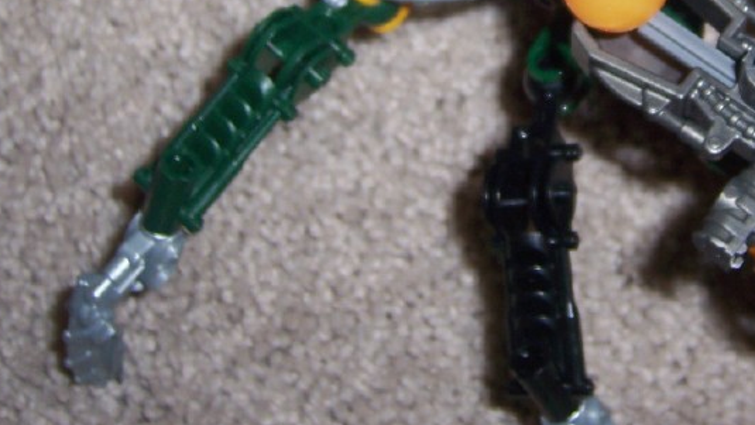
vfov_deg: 15.6
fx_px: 1502
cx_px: 588
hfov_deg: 27.7
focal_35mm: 75
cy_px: -65
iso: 80
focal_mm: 6.2
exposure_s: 1/60
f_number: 2.8
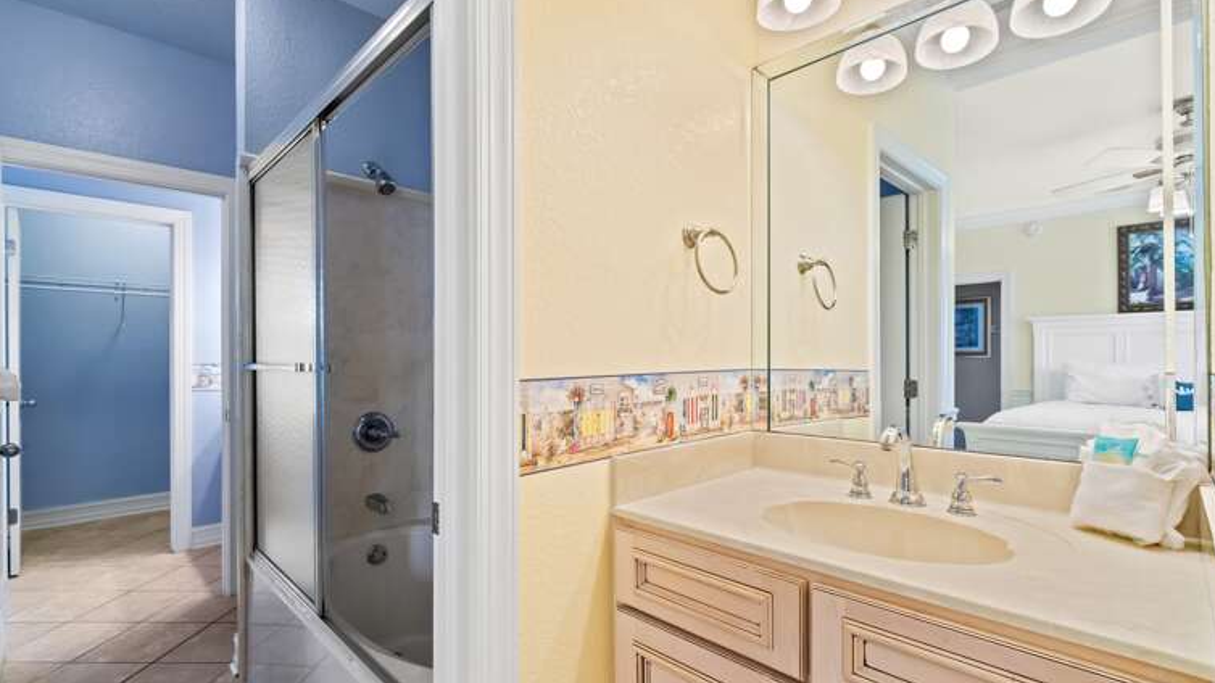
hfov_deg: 99.4
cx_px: 617
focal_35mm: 16
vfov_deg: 67.1
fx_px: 515
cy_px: 350
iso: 800
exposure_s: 1/2.5
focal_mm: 10
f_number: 8
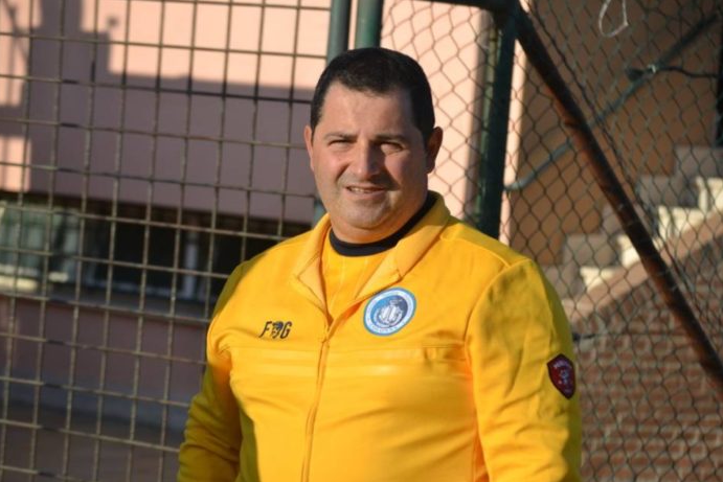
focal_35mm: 136
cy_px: 242
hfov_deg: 15.1
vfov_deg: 10.1
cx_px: 360
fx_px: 2732
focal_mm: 90
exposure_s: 1/1600
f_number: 6.3
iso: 400
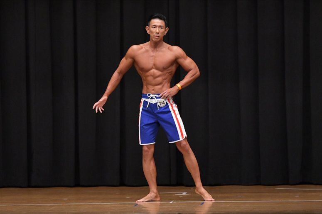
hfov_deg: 8.6
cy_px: 107
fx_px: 2146
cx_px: 161
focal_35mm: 240
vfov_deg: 5.7
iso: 6400
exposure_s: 1/400
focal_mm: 160
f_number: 5.6
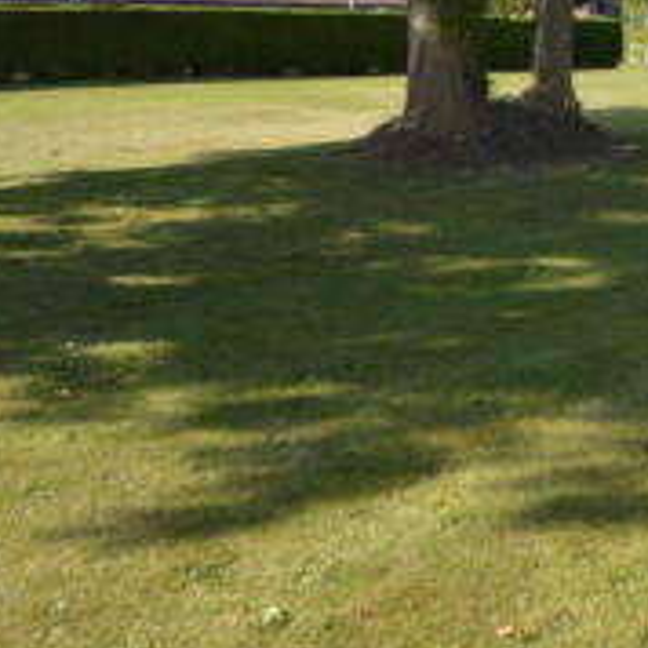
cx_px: 757
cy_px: -36
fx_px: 1092
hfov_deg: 29.0
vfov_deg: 30.2
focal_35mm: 52
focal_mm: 11
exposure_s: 1/200
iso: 200
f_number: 8
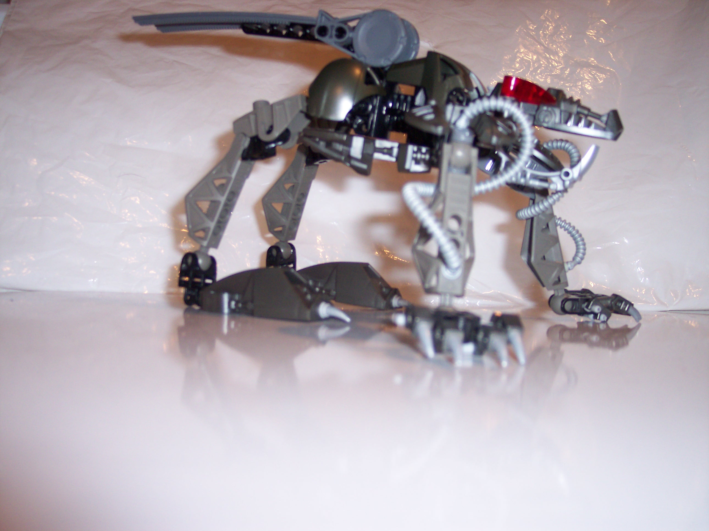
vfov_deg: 37.7
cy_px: 266
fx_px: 778
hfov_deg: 49.0
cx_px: 354
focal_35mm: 38
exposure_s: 1/30
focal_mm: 8
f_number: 2.8
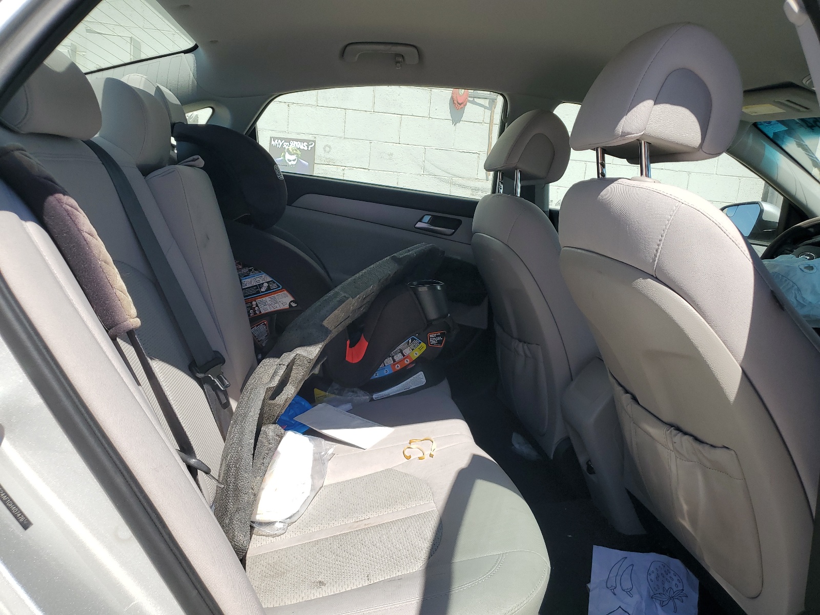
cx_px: 410
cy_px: 308
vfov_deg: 53.1
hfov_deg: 67.3
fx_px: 616
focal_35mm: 26
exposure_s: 1/2000
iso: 50
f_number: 1.5
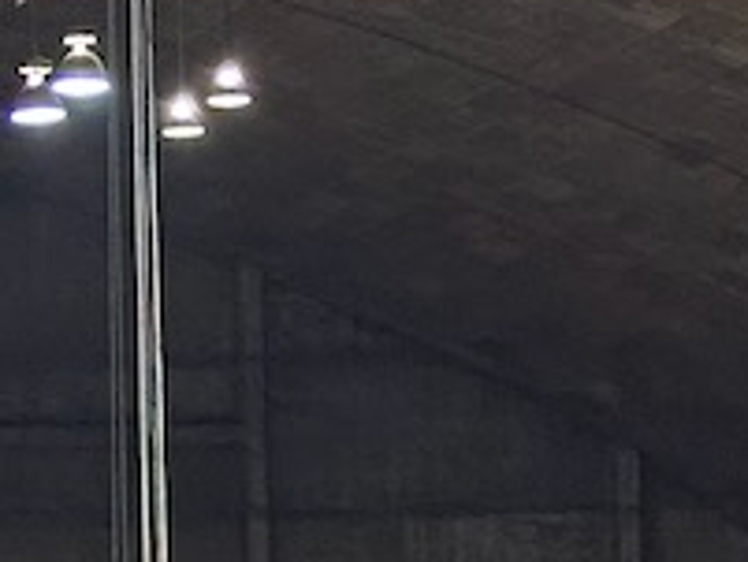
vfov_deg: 4.7
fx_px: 6616
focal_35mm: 306
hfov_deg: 6.4
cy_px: 1552
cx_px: -123
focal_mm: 6.86
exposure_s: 1/60
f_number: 1.78
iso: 250
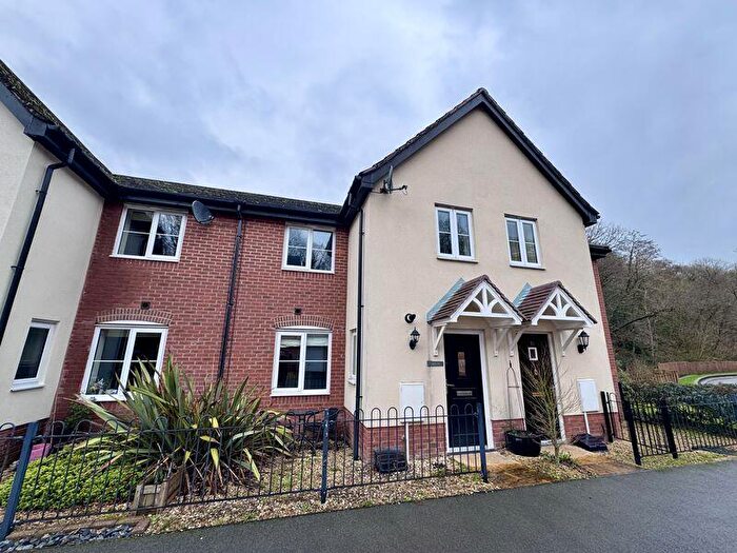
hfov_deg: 102.1
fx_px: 298
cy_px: 276
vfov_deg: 85.7
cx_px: 368
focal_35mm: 14
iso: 40
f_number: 2.2
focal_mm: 2.22
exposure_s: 1/209
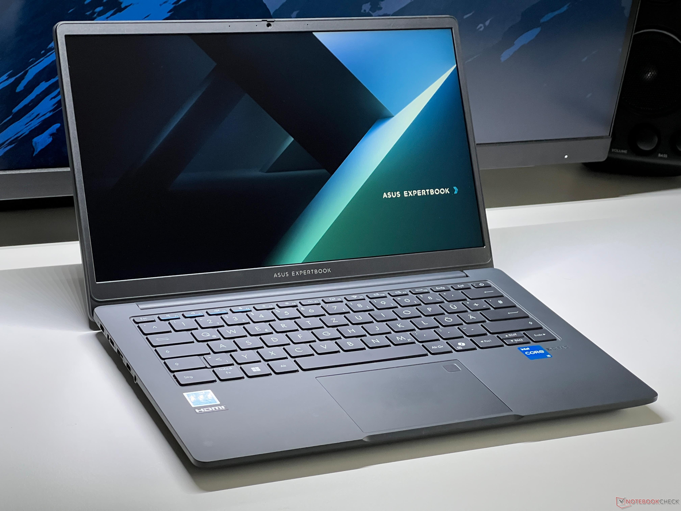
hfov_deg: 25.3
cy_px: 256
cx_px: 340
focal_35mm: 77
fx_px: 1515
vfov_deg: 19.1
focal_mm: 9
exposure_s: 1/60
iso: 200
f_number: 2.8
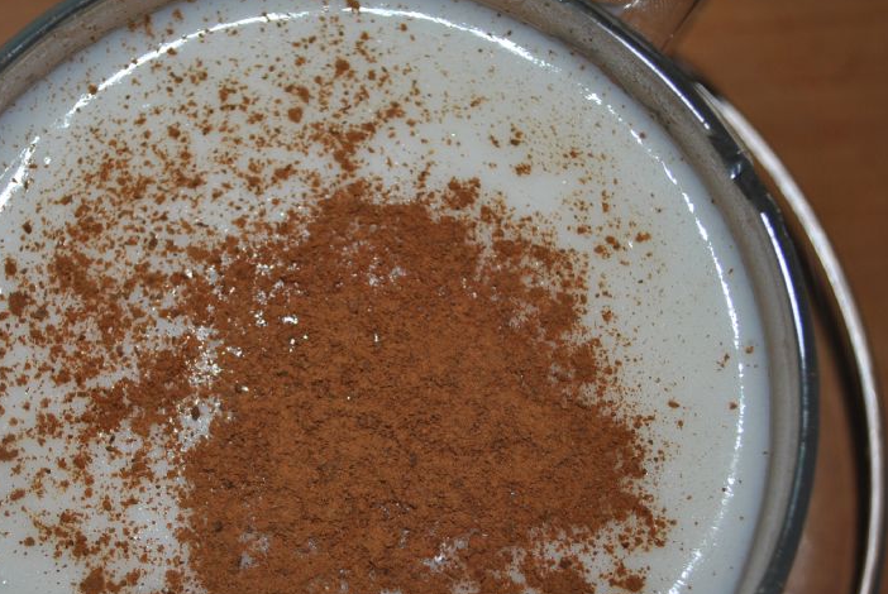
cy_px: 395
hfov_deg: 28.6
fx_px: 1729
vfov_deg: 19.5
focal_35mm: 70
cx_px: 309
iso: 100
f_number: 4.8
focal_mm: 32
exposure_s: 1/60
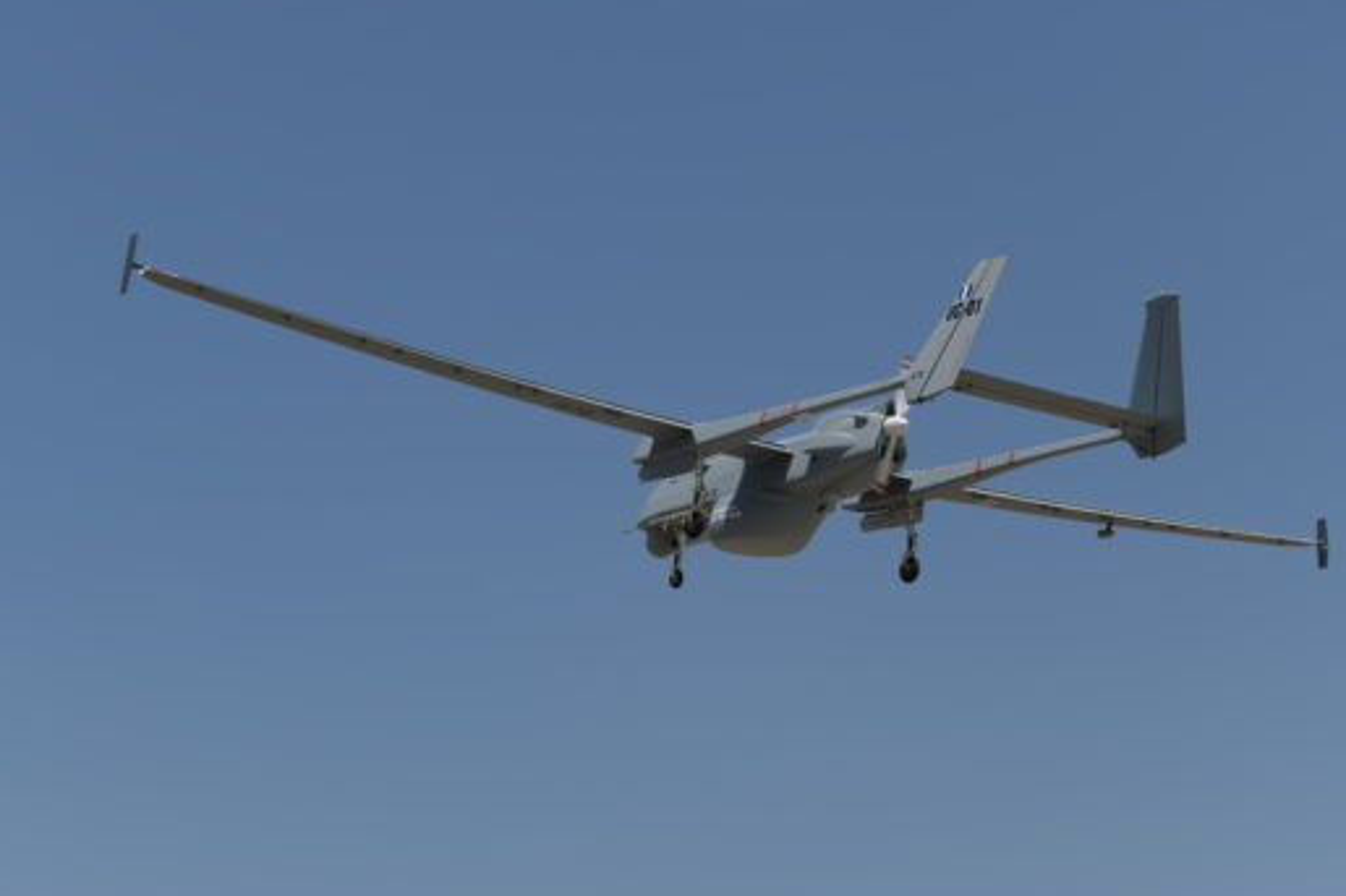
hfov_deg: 24.2
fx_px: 3139
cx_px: 588
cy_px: 504
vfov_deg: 16.2
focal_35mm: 84
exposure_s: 1/1250
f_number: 4.5
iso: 64
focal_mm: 70
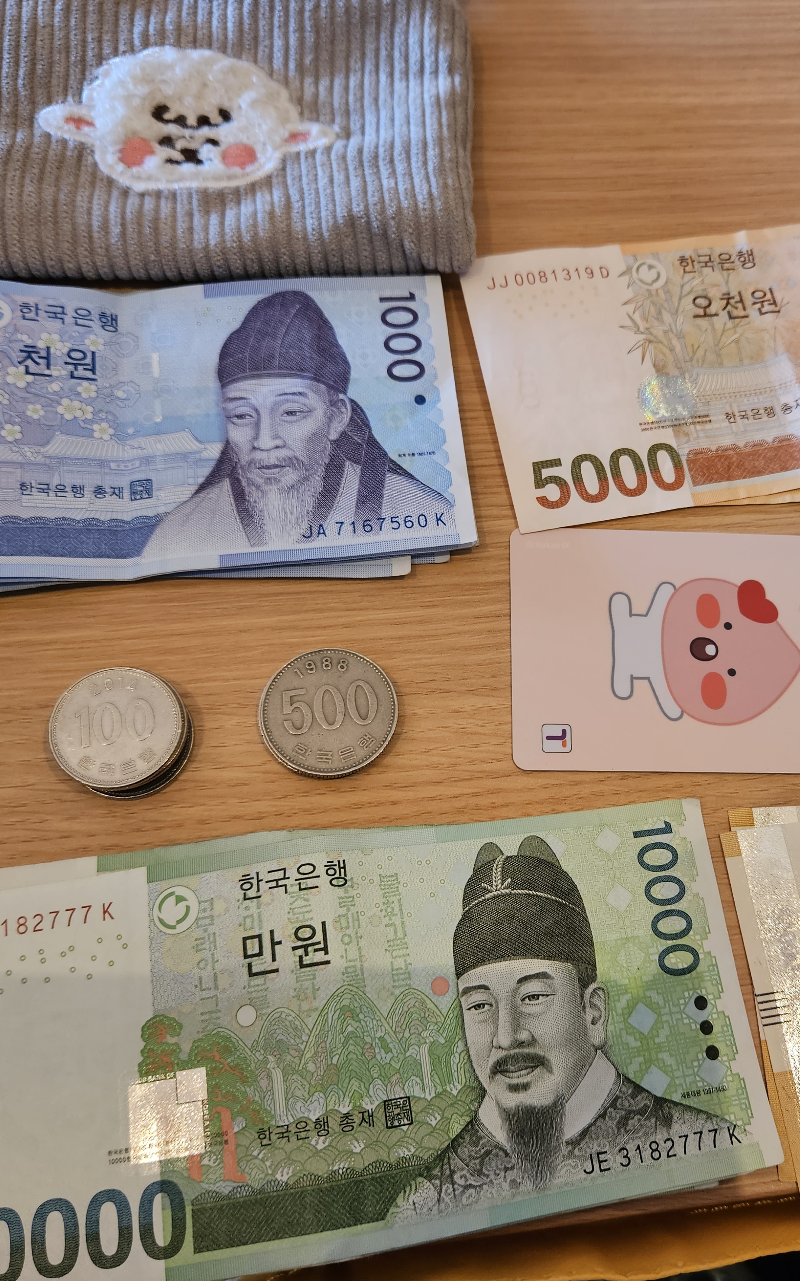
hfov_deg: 37.7
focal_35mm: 33
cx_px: 559
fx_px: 1151
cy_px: 645
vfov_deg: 58.1
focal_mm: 5.4
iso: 200
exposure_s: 1/100
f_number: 1.8
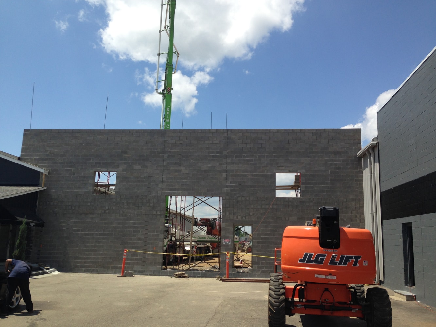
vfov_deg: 43.0
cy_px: 164
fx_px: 416
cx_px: 218
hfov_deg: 55.3
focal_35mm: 33
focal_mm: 4.12
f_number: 2.4
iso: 50
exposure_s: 1/1748
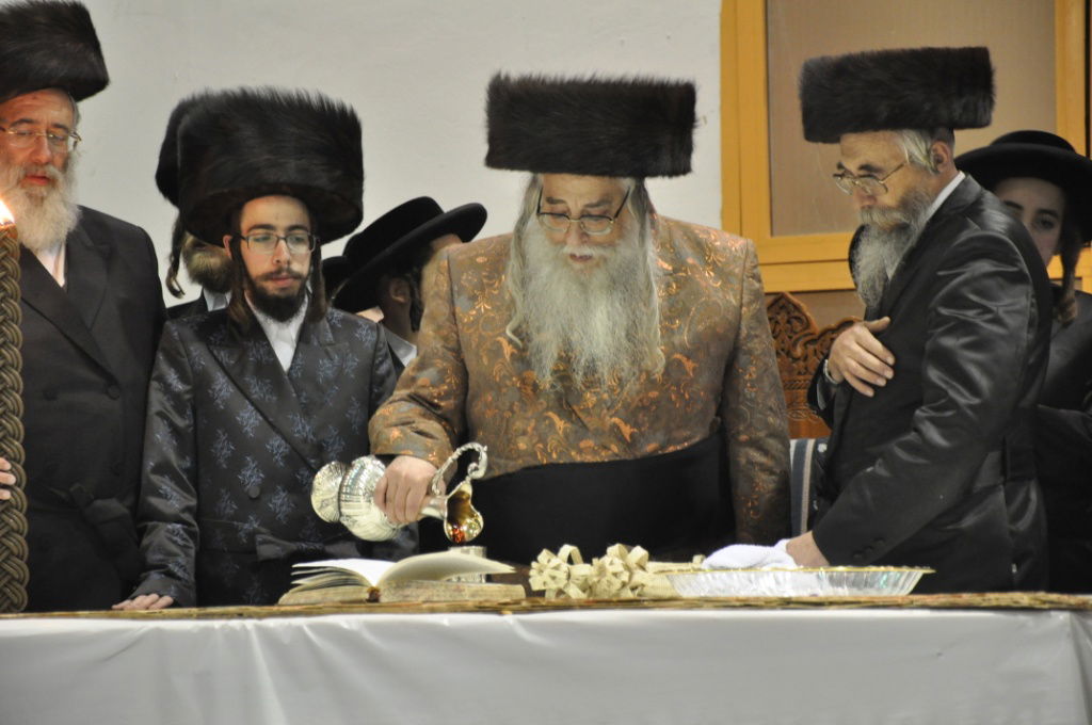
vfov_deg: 10.1
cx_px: 546
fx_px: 4090
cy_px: 362
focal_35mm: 135
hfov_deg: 15.2
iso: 1600
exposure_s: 1/30
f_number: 5.6
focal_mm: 90
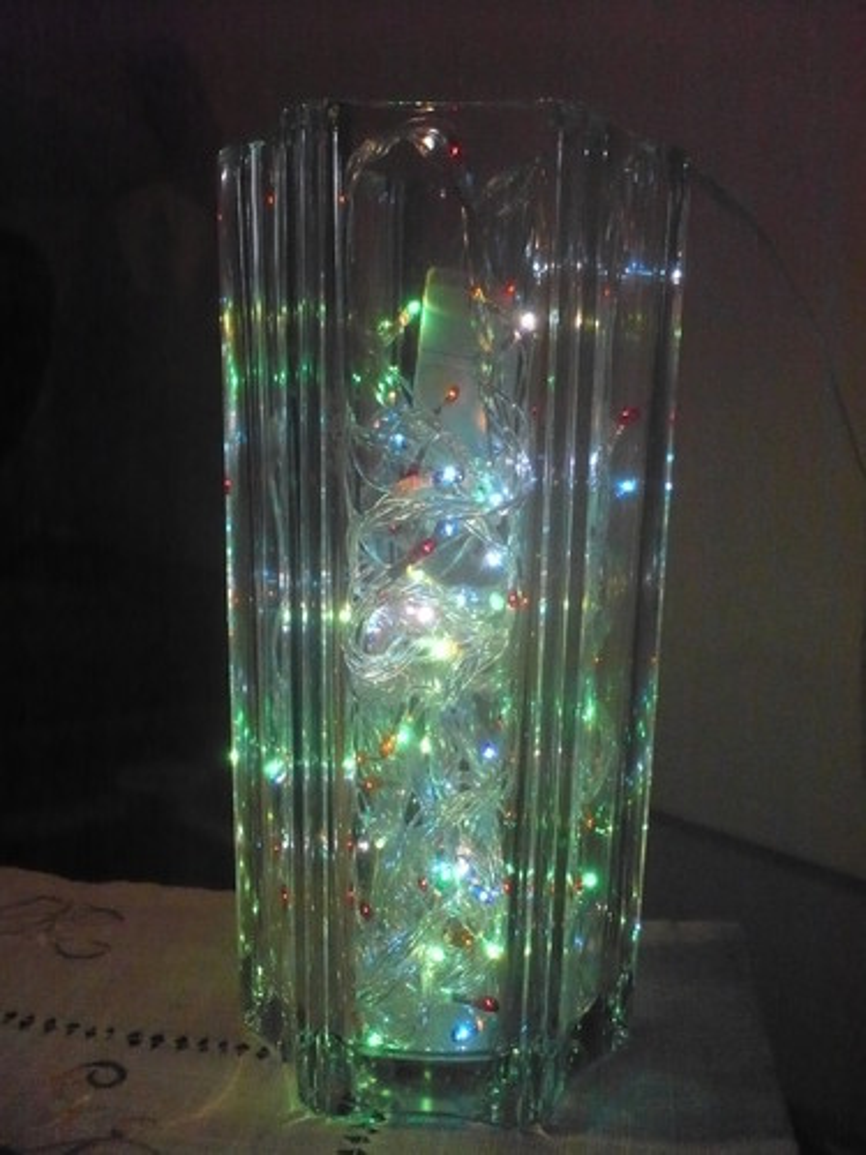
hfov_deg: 40.7
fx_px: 1167
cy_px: 578
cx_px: 433
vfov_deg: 52.6
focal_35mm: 35
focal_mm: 5.8
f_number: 2.8
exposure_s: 1/80
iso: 800
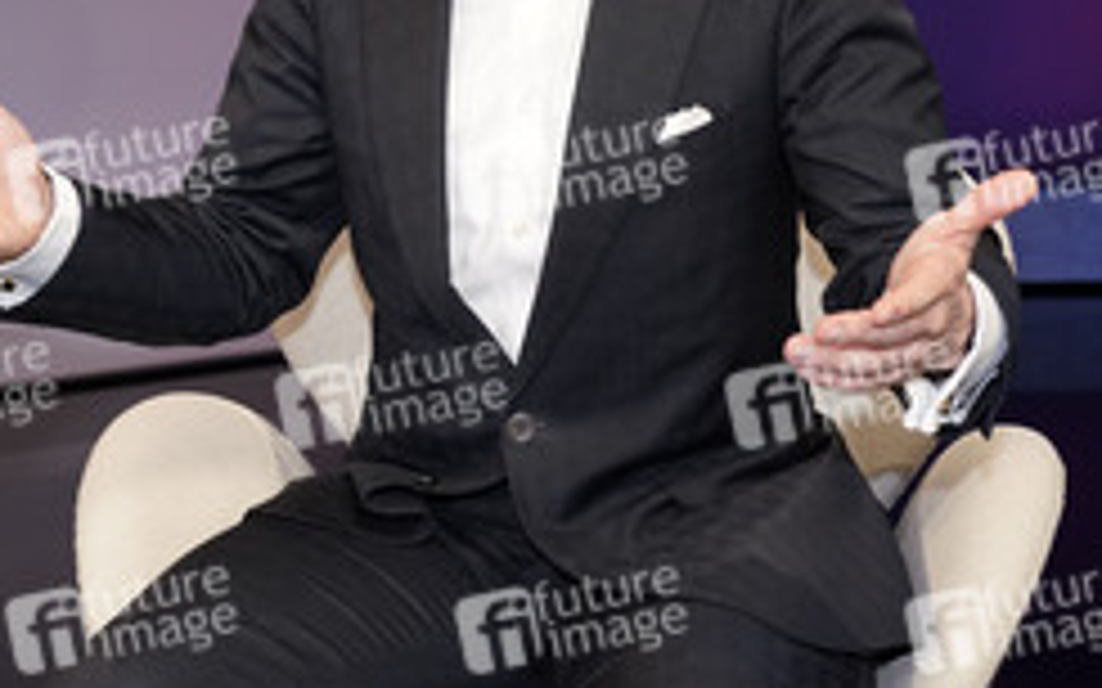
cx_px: 452
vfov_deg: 16.7
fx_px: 2312
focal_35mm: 77
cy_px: 58
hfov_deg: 26.8
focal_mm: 41
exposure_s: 1/125
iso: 2000
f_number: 5.6
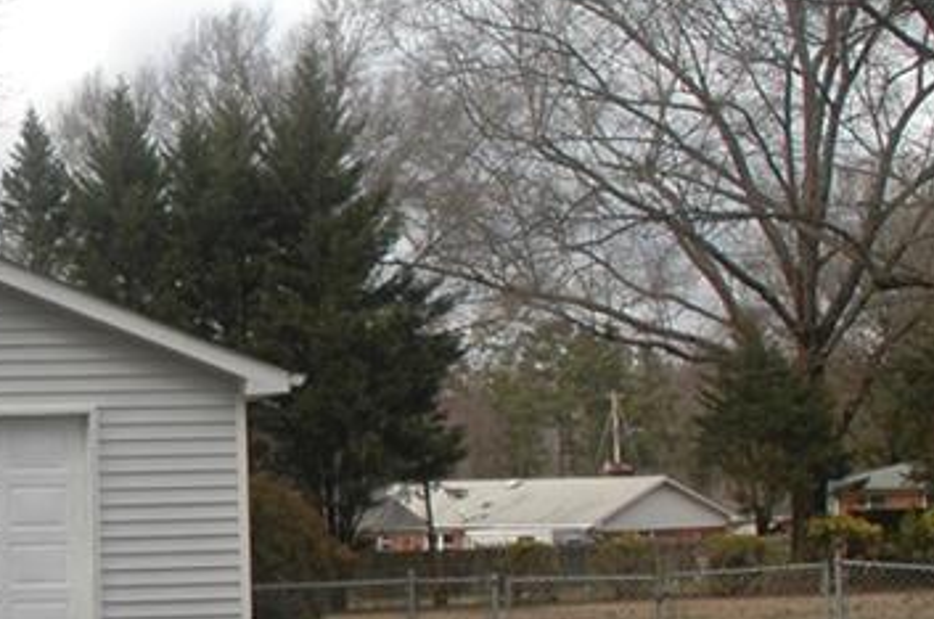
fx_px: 2253
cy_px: 399
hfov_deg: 21.8
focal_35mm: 87
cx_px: -167
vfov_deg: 15.6
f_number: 3.8
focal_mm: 20
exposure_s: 1/1250
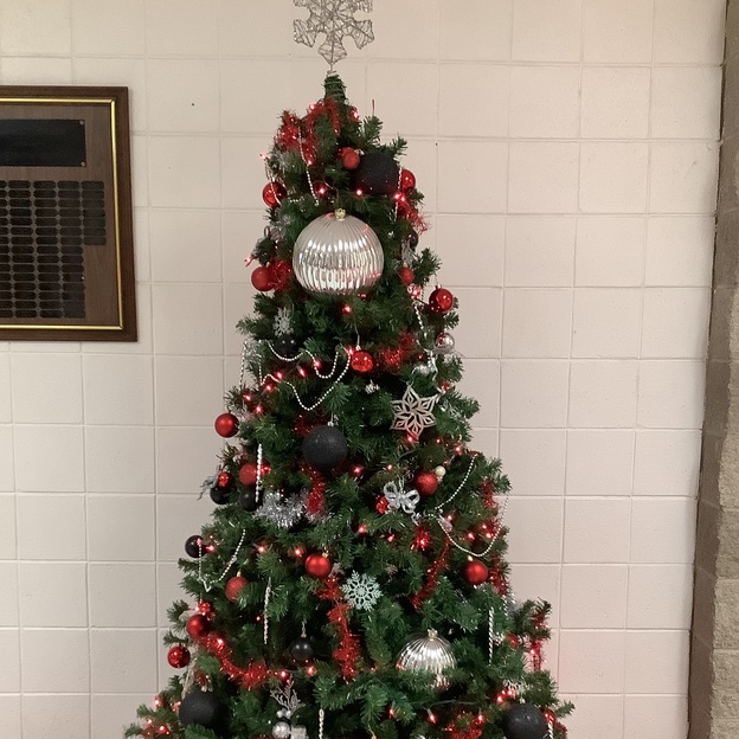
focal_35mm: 45
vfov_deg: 37.2
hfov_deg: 37.5
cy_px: 487
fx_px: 1087
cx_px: 398
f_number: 2.4
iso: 320
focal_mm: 3.3
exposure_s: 1/60
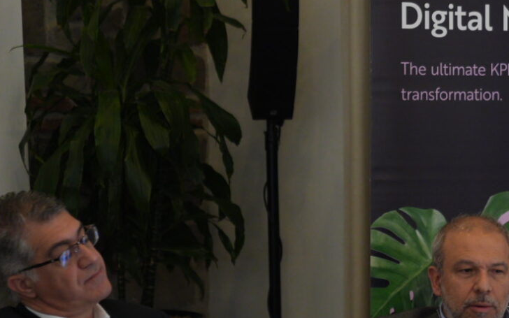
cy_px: 224
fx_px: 2178
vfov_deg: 8.3
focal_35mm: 157
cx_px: 509
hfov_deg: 13.2
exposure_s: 1/100
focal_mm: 70
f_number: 2.8
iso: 2500
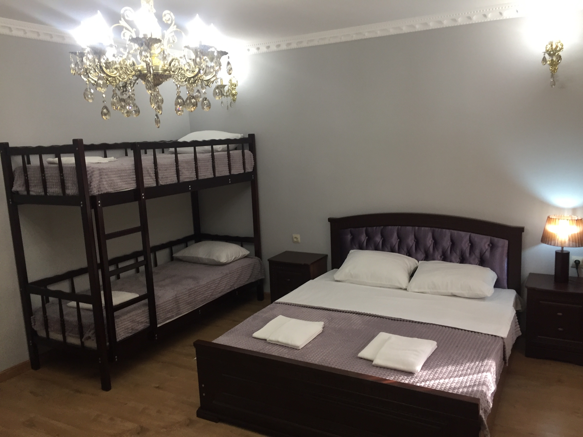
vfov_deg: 48.2
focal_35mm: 29
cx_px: 292
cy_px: 218
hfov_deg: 61.7
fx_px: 488
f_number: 2.2
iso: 64
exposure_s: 1/33
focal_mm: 4.15
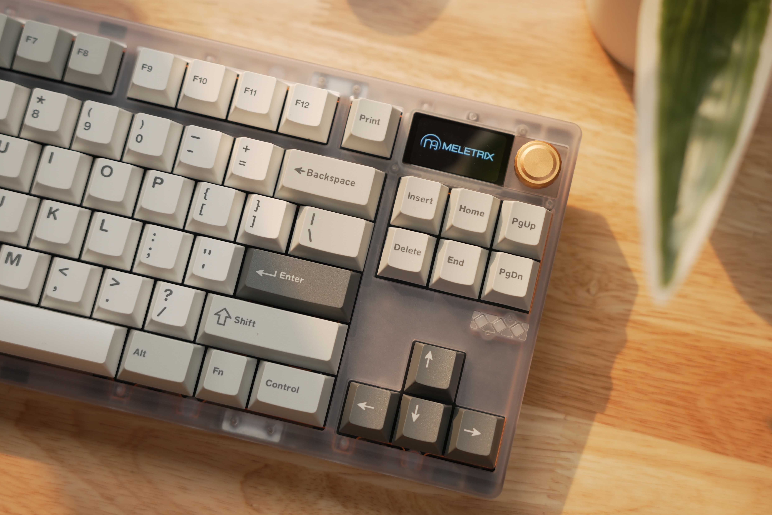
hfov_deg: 28.1
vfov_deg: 18.9
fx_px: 1541
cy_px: 188
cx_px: 427
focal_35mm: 72
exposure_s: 1/400
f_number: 2.8
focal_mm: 50.6
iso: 125
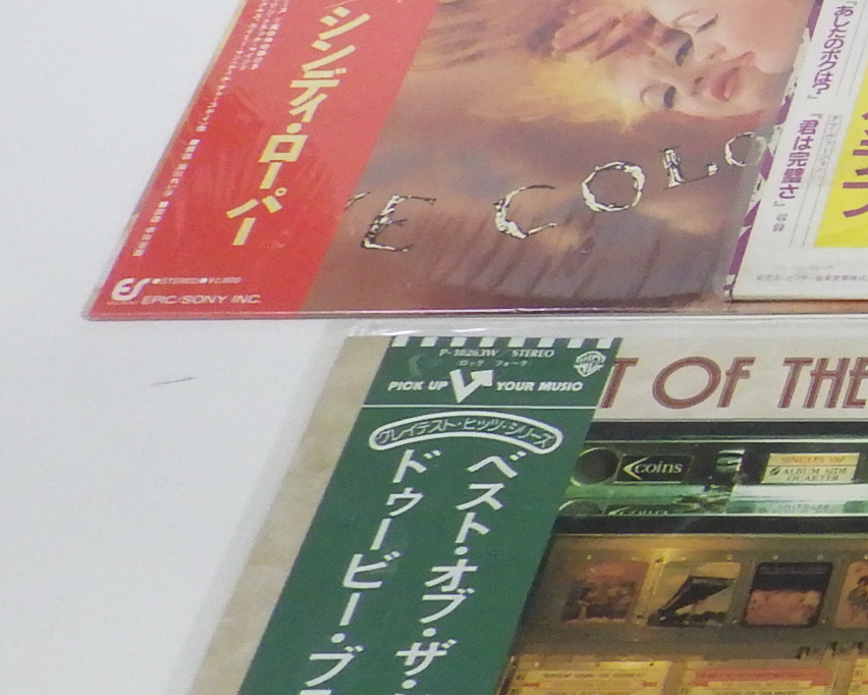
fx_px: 3006
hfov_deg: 13.5
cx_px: 1846
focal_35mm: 117
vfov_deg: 13.1
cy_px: 53
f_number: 3.5
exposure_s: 1/100
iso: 400
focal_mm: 5
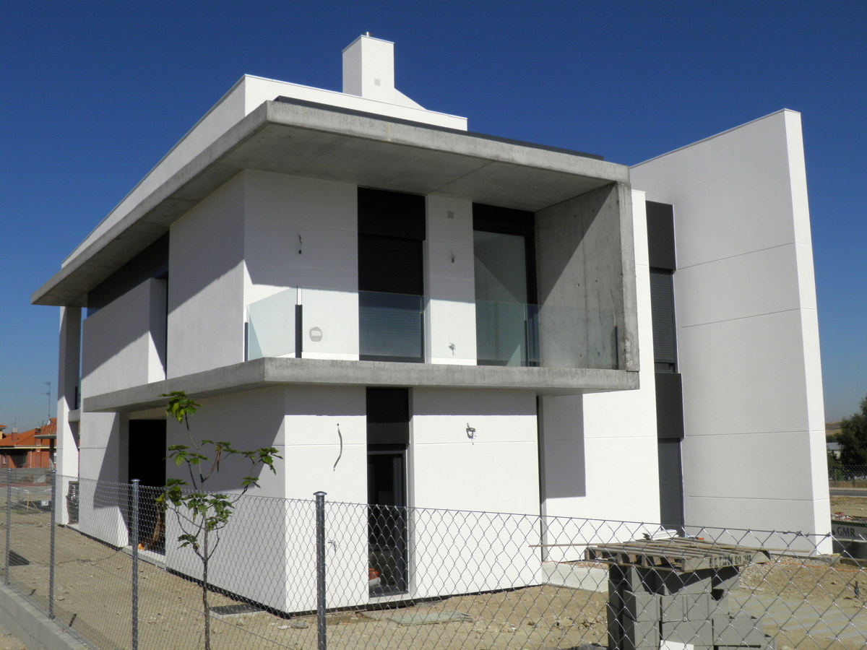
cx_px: 434
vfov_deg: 40.7
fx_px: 877
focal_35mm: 35
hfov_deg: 52.6
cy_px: 325
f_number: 5.5
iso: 50
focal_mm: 6.3
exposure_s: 1/1000
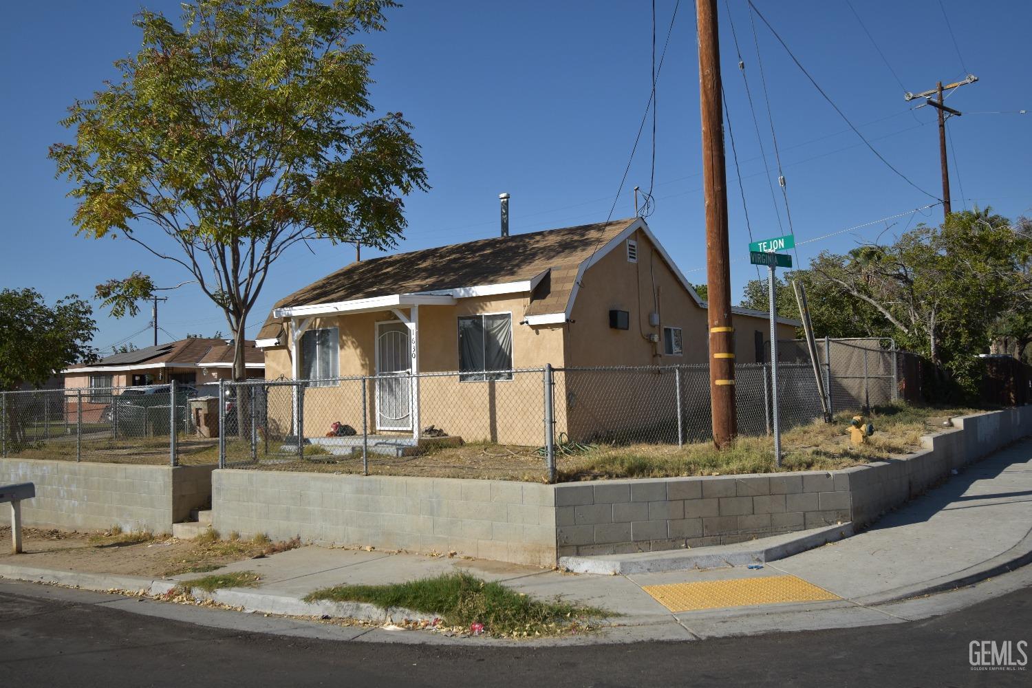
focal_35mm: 30
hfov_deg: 61.9
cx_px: 516
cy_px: 344
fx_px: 860
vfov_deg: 43.6
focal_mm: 20
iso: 100
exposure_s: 1/800
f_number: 5.6
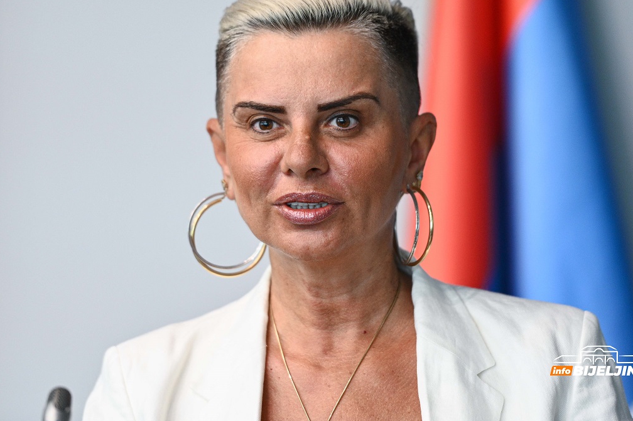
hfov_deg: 8.7
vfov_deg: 5.8
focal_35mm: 238
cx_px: 329
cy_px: 182
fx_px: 4183
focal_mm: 200
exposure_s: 1/125
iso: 1600
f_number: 2.8
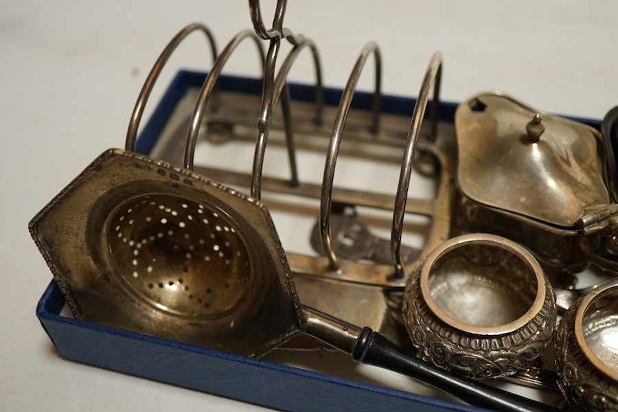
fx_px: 772
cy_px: 206
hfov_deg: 43.6
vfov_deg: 29.9
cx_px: 309
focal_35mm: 45
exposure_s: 1/125
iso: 1250
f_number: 3.5
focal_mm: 30
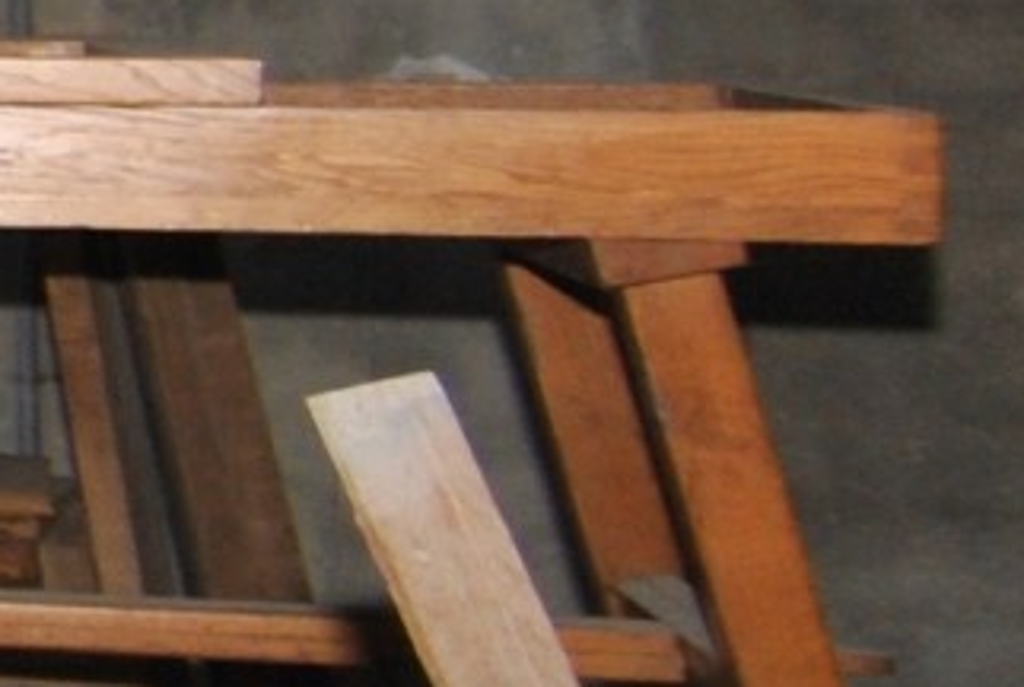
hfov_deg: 9.2
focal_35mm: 143
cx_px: -2550
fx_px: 4075
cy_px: -57
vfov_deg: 9.5
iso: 200
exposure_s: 1/60
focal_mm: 12
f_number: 4
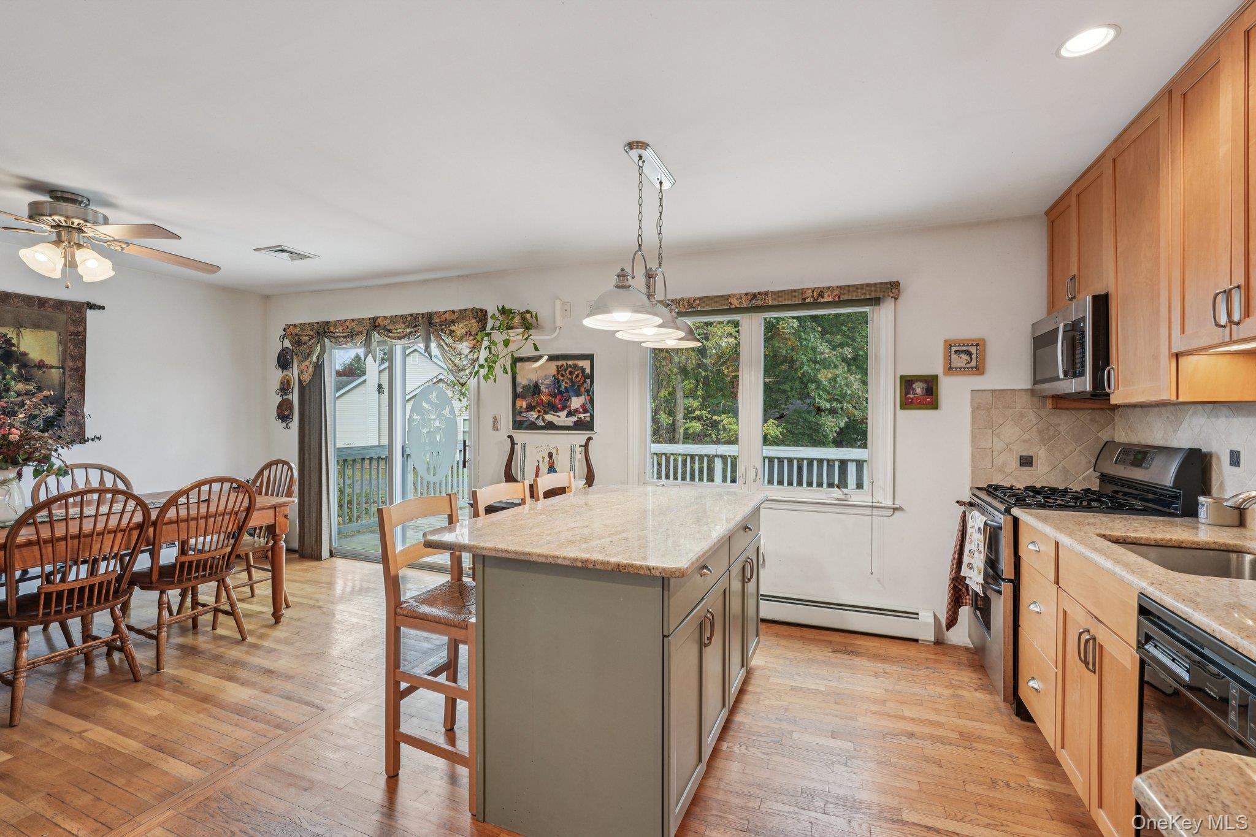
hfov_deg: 96.7
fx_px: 558
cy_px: 418
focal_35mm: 16
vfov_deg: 73.7
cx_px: 628
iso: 400
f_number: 10
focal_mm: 16
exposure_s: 1/20
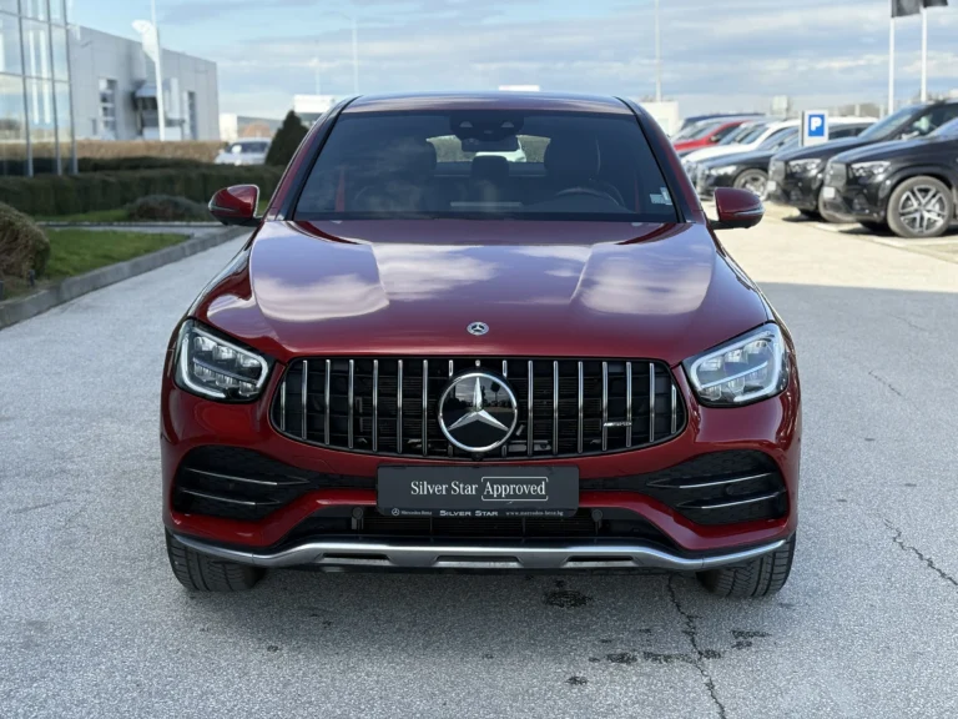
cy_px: 360
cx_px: 479
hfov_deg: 36.8
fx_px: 1439
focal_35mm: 52
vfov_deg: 28.0
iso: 50
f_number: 1.6
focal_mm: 5.96
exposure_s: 1/1241
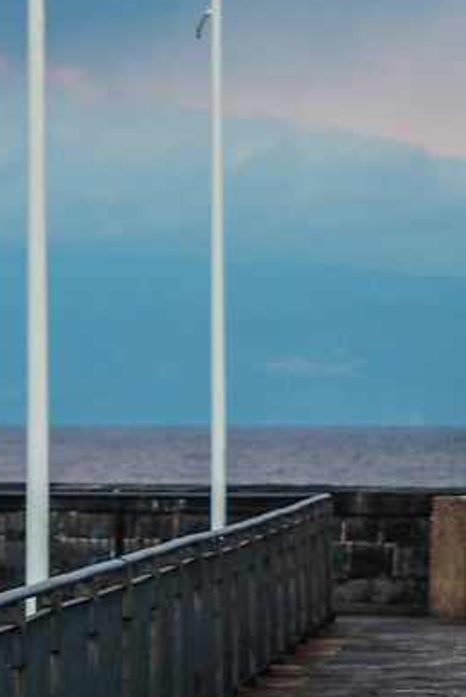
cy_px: 234
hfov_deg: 3.2
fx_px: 8399
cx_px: 556
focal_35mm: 433
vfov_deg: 4.8
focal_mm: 70
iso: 200
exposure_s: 1/100
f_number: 4.5
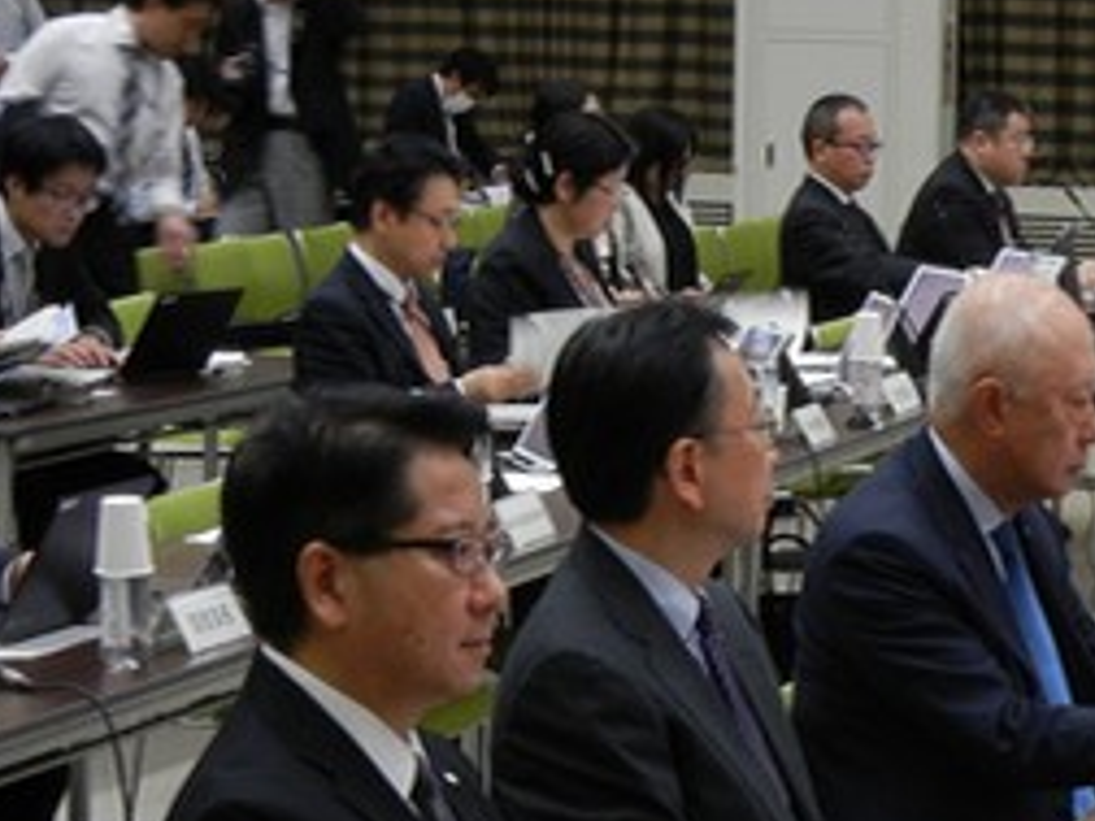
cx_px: 982
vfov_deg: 11.3
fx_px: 4144
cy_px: 712
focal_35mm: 131
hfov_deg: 14.9
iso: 400
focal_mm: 10.6
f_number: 4
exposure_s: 1/15.6
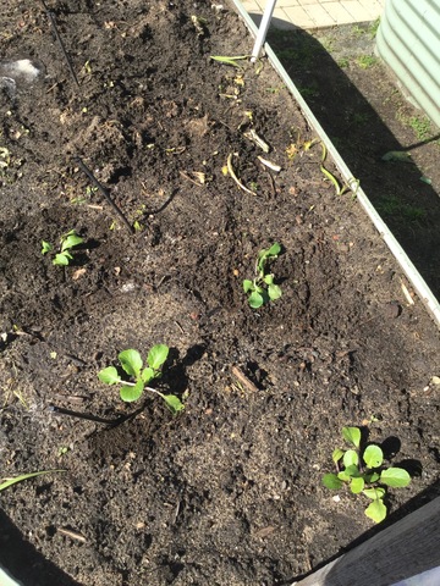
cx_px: 220
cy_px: 293
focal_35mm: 31
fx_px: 525
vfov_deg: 58.4
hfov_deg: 45.4
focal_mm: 3.3
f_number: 2.4
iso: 25
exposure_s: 1/586
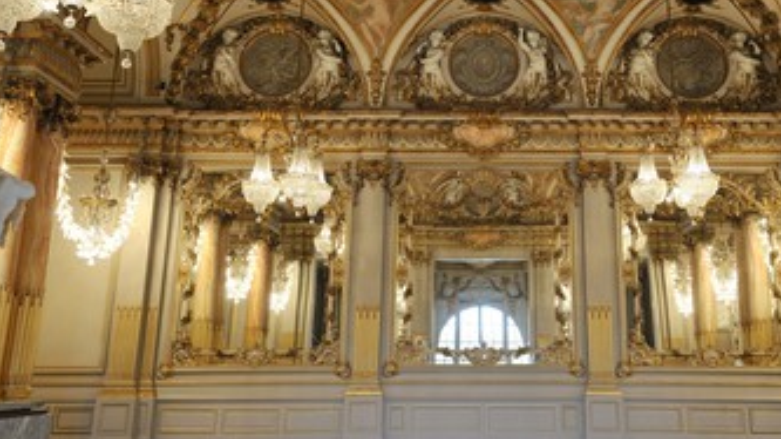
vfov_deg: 28.7
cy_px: 131
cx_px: 485
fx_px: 849
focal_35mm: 41
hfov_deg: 49.0
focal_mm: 31
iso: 800
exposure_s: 1/40
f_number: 5.6
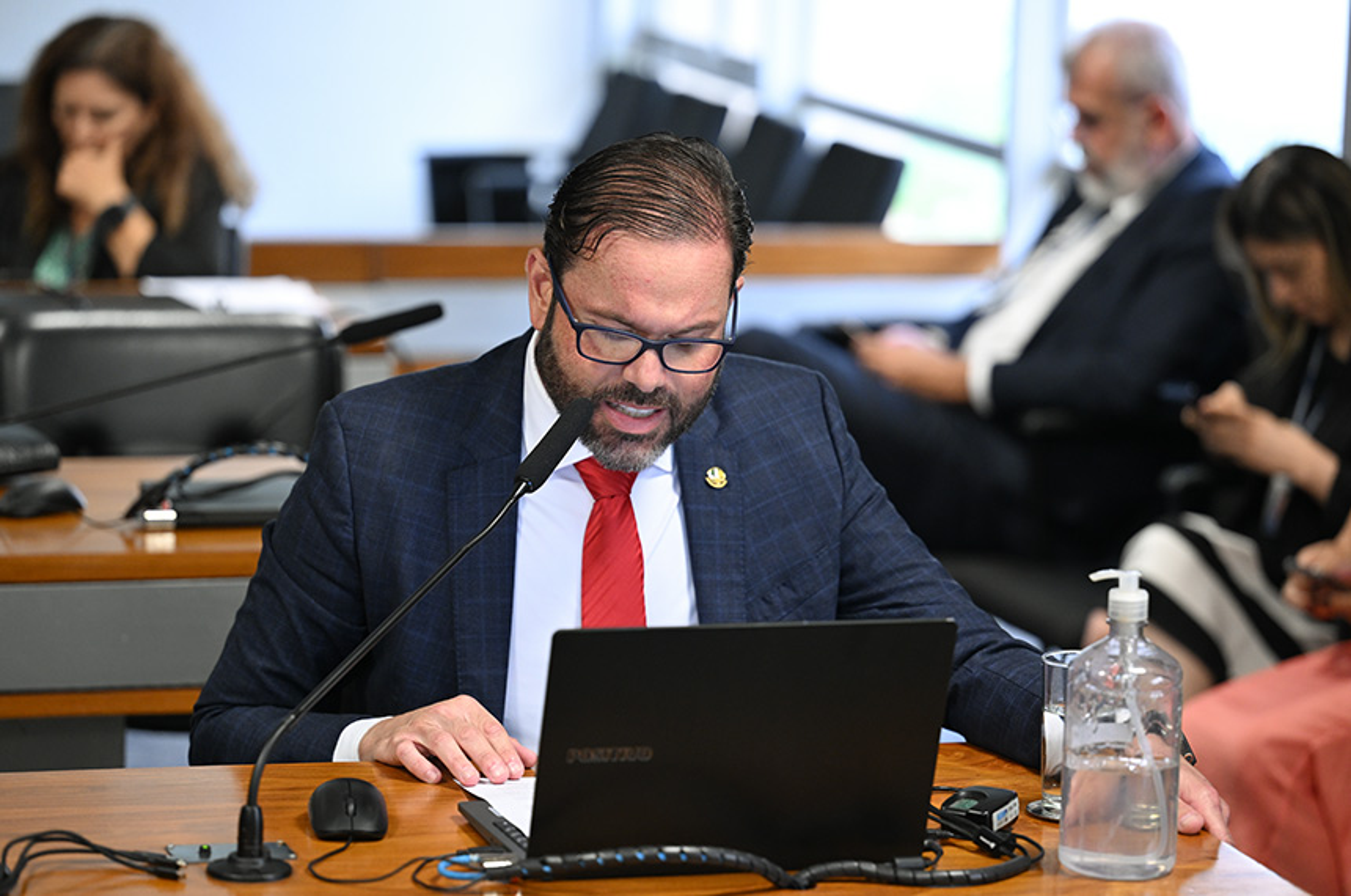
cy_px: 448
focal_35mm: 120
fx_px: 4495
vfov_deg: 11.4
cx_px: 676
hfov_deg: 17.1
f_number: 2.8
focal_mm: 120
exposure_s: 1/125
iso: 1600
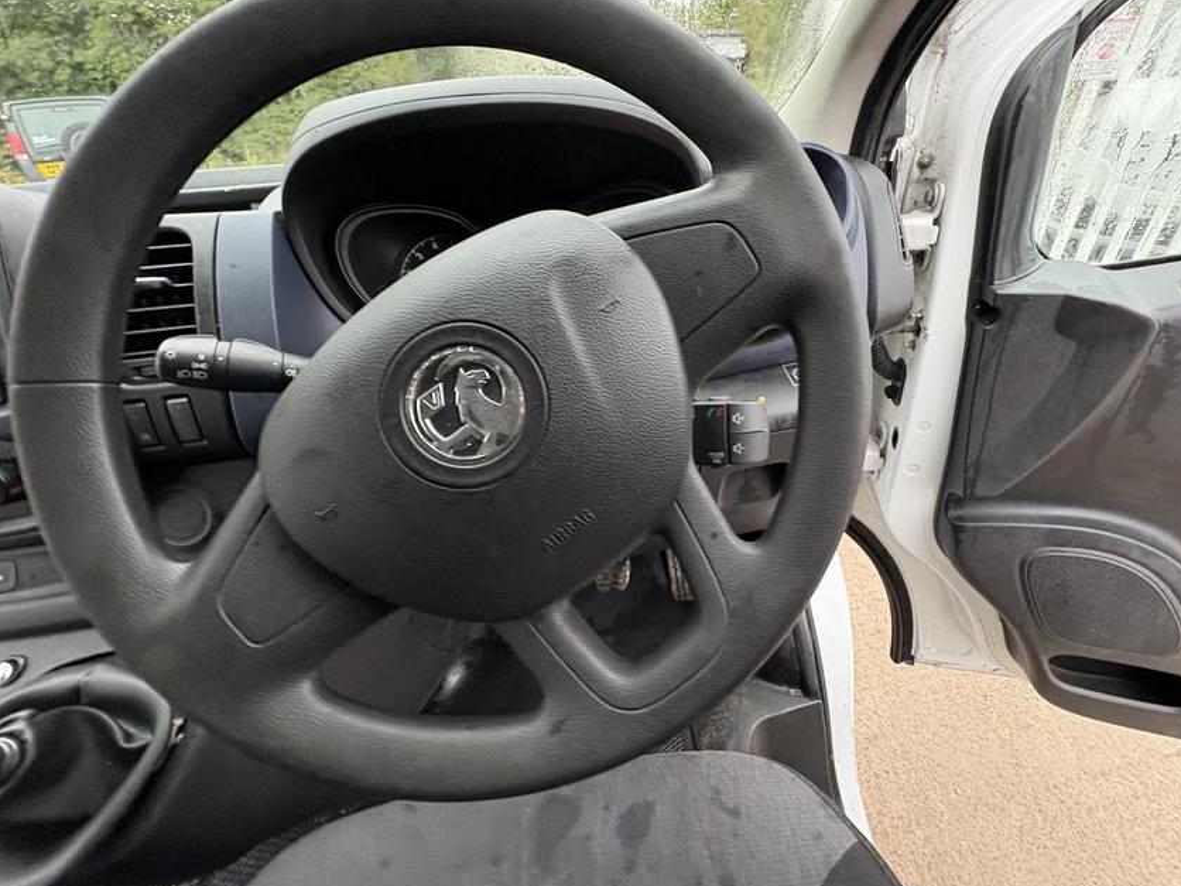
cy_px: 421
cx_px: 631
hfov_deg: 98.0
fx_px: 512
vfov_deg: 81.7
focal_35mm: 15
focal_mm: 2.22
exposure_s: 1/99
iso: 160
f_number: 2.2
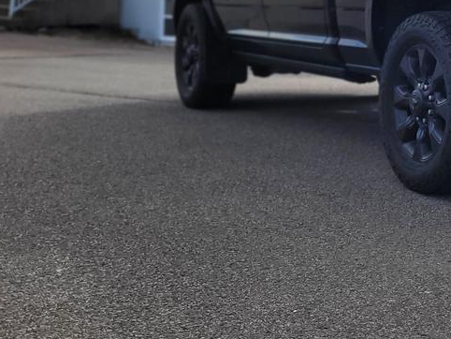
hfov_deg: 24.9
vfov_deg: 20.8
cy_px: 25
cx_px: 563
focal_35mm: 69
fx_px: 899
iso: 40
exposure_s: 1/2890
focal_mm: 5.4
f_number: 1.8
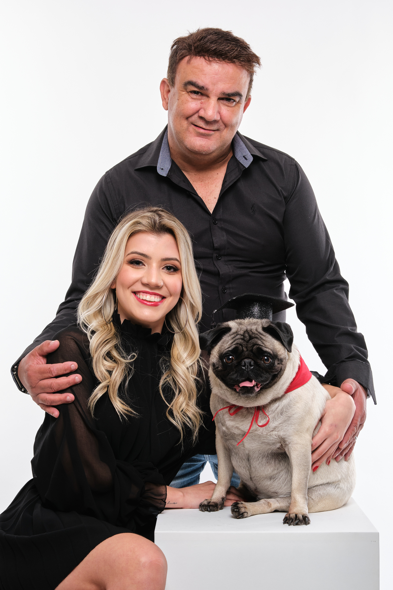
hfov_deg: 18.2
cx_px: 196
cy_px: 295
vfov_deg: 27.0
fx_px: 1228
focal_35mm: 75
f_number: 9
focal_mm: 50
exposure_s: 1/125
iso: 160
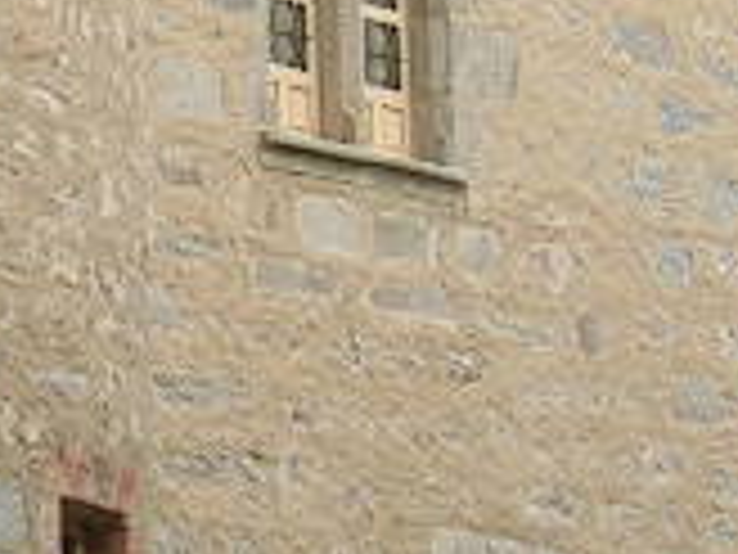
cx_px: -202
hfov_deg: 8.9
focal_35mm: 219
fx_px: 4669
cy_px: 144
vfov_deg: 6.8
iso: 50
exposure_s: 1/169
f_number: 4.8
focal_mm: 5.4
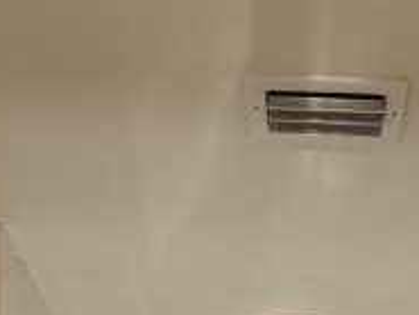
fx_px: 872
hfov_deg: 26.5
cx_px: 335
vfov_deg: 14.0
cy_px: 759
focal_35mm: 72
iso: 64
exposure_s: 1/120
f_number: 2.2
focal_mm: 1.74
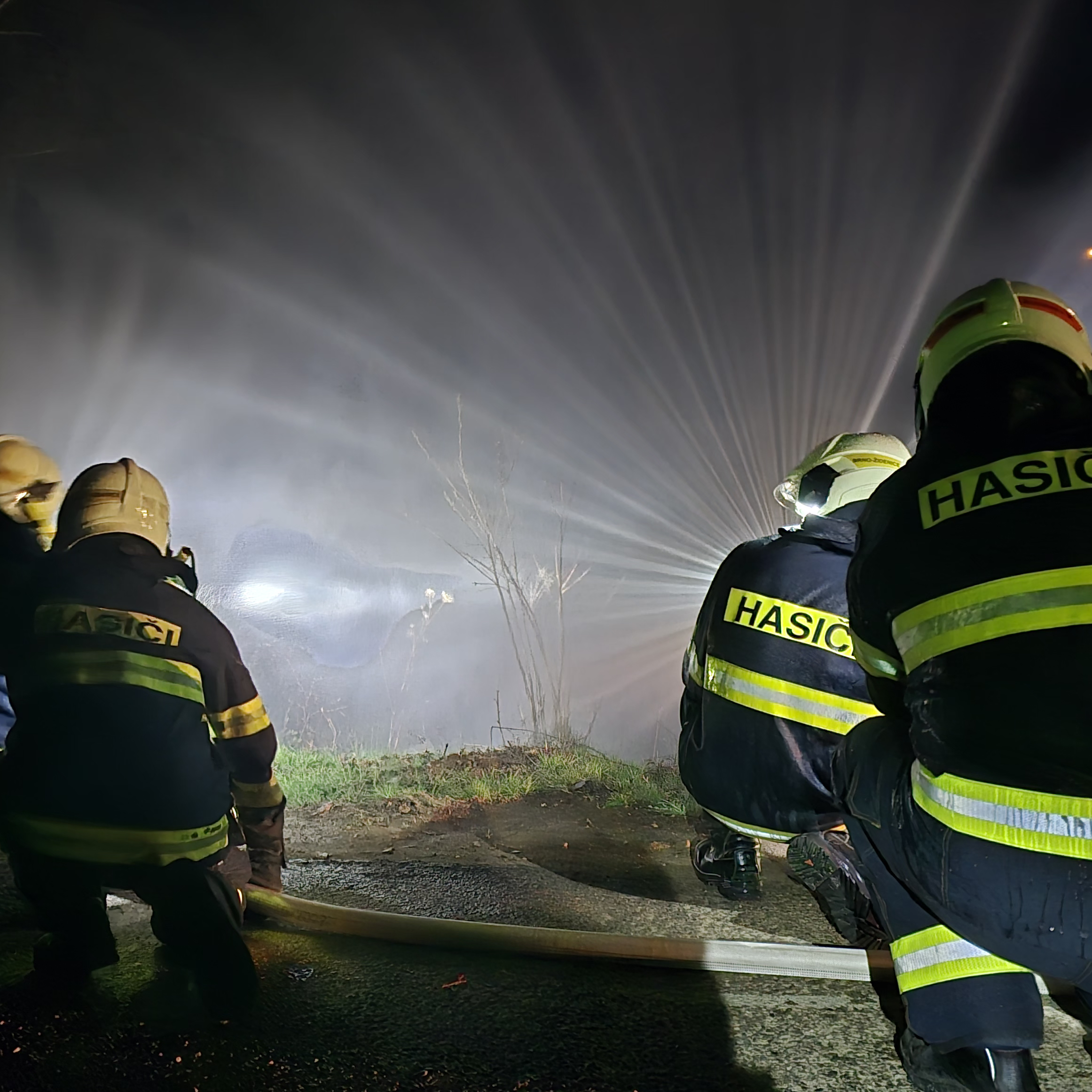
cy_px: 522
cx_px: 406
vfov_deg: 47.2
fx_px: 1249
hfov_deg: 46.8
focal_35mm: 35
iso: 2500
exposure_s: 1/17
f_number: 1.7
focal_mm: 6.3
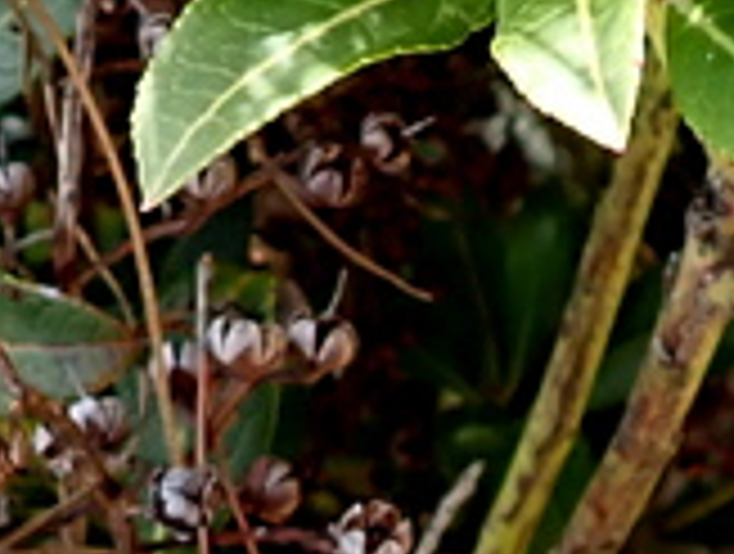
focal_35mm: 150
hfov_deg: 12.6
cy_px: 232
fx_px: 3188
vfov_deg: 9.9
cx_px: -320
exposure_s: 1/160
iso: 100
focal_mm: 4.5
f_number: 2.8
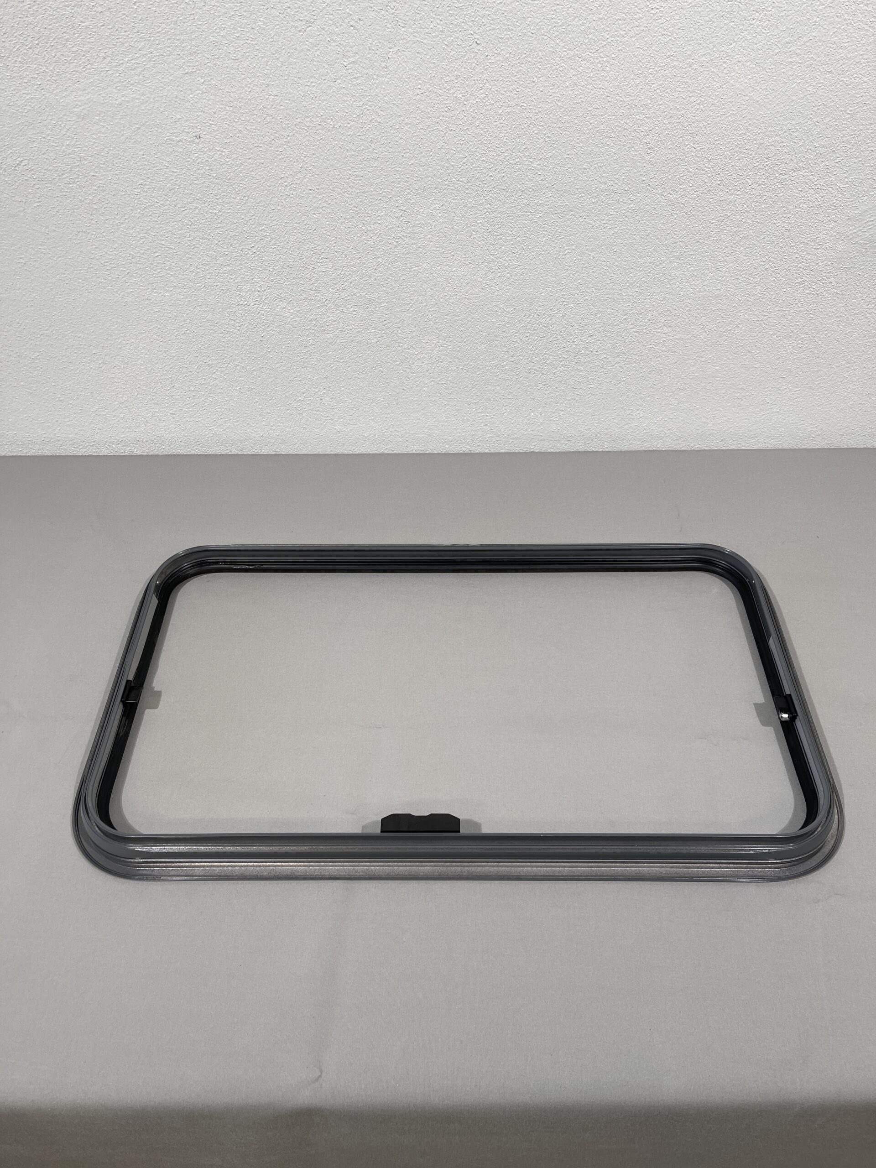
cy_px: 584
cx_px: 438
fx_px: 877
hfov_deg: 53.1
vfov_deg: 67.3
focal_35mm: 26
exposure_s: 1/100
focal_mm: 5.1
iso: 40
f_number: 1.6
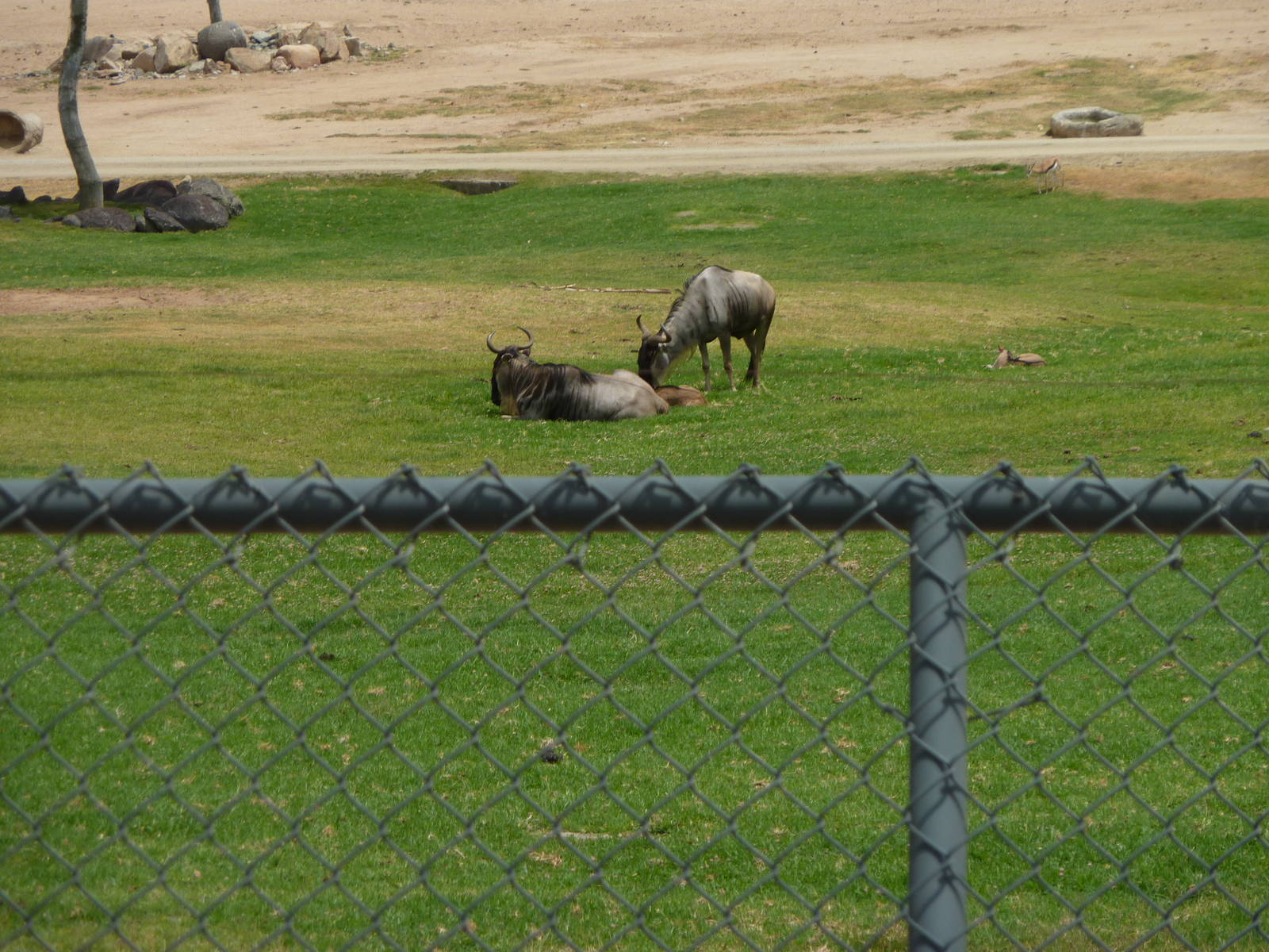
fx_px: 7185
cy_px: 476
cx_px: 634
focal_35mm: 196
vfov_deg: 7.6
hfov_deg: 10.1
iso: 80
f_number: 5.6
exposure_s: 1/640
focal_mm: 32.1
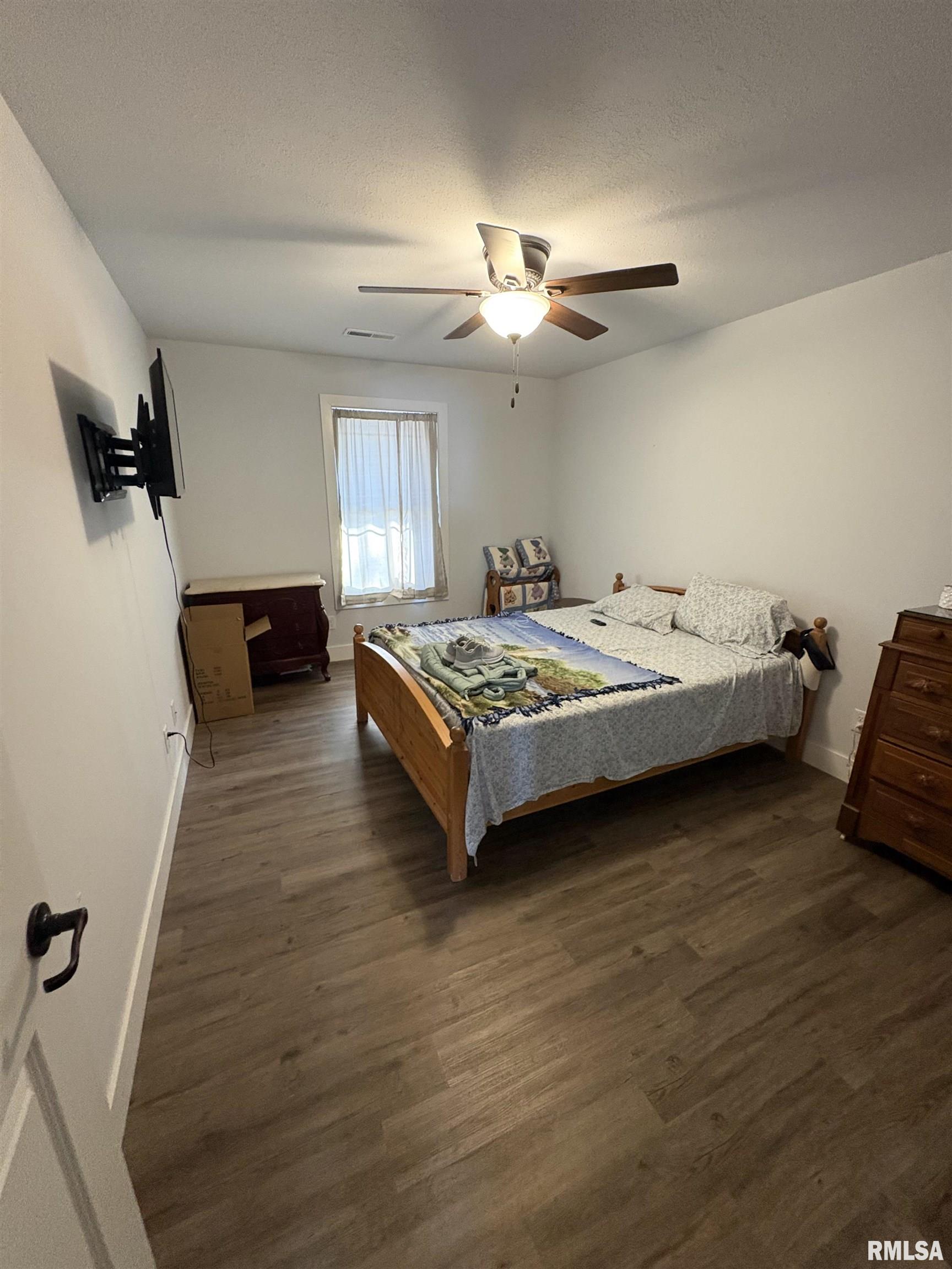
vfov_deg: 102.1
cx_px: 476
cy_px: 634
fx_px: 513
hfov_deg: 85.7
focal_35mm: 14
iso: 640
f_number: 2.2
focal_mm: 2.22
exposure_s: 1/60
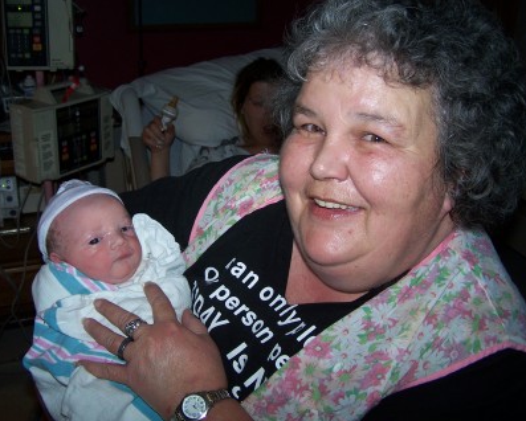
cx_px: 229
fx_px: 654
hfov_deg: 43.7
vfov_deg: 35.7
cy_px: 199
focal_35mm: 42
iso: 80
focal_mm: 6.3
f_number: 2.8
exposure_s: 1/60
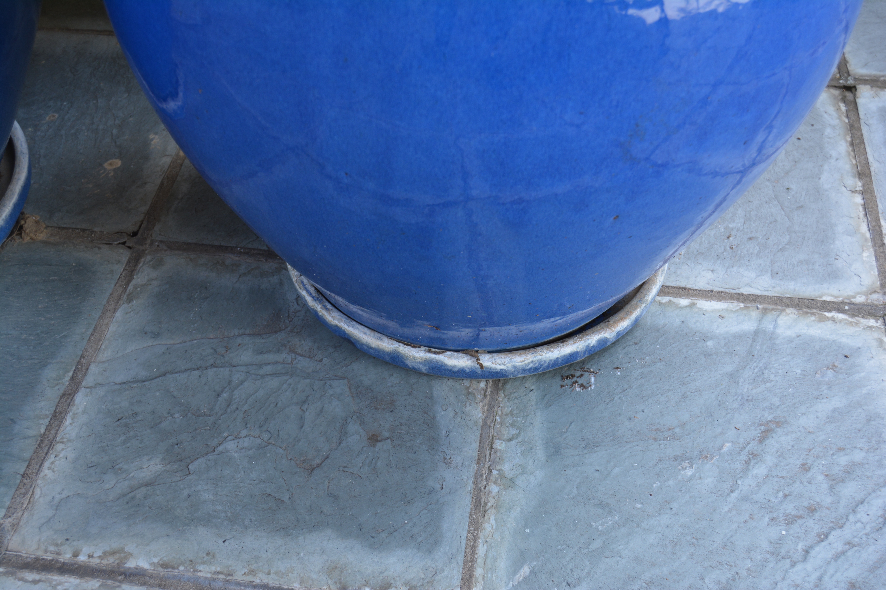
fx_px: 1107
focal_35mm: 45
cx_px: 443
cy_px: 295
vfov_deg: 29.9
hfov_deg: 43.6
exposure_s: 1/125
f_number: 5.6
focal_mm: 30
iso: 320
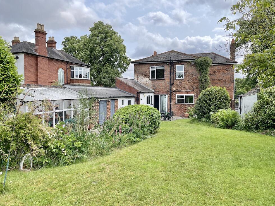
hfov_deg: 67.3
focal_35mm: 26
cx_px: 139
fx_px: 206
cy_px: 102
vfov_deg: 53.0
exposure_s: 1/1795
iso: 32
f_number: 1.6
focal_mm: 5.1
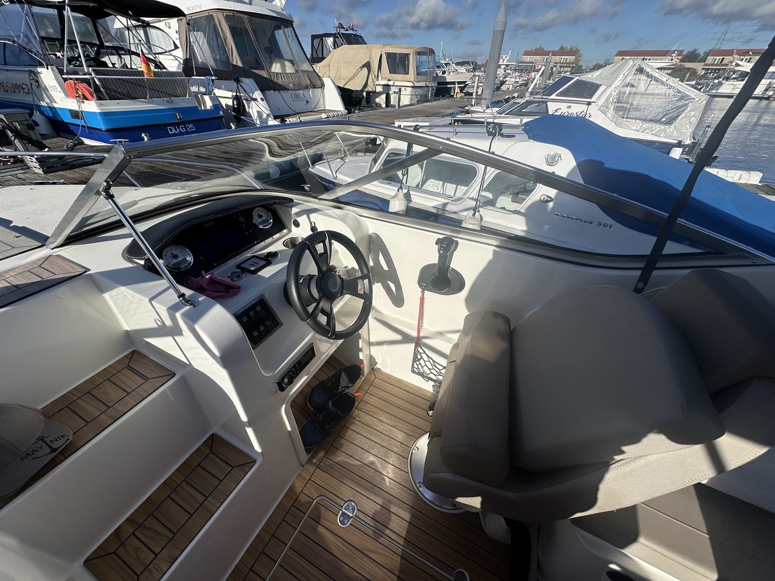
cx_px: 388
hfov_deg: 102.1
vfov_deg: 85.7
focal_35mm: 14
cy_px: 290
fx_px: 313
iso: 40
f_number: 2.2
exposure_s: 1/4000
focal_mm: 2.22
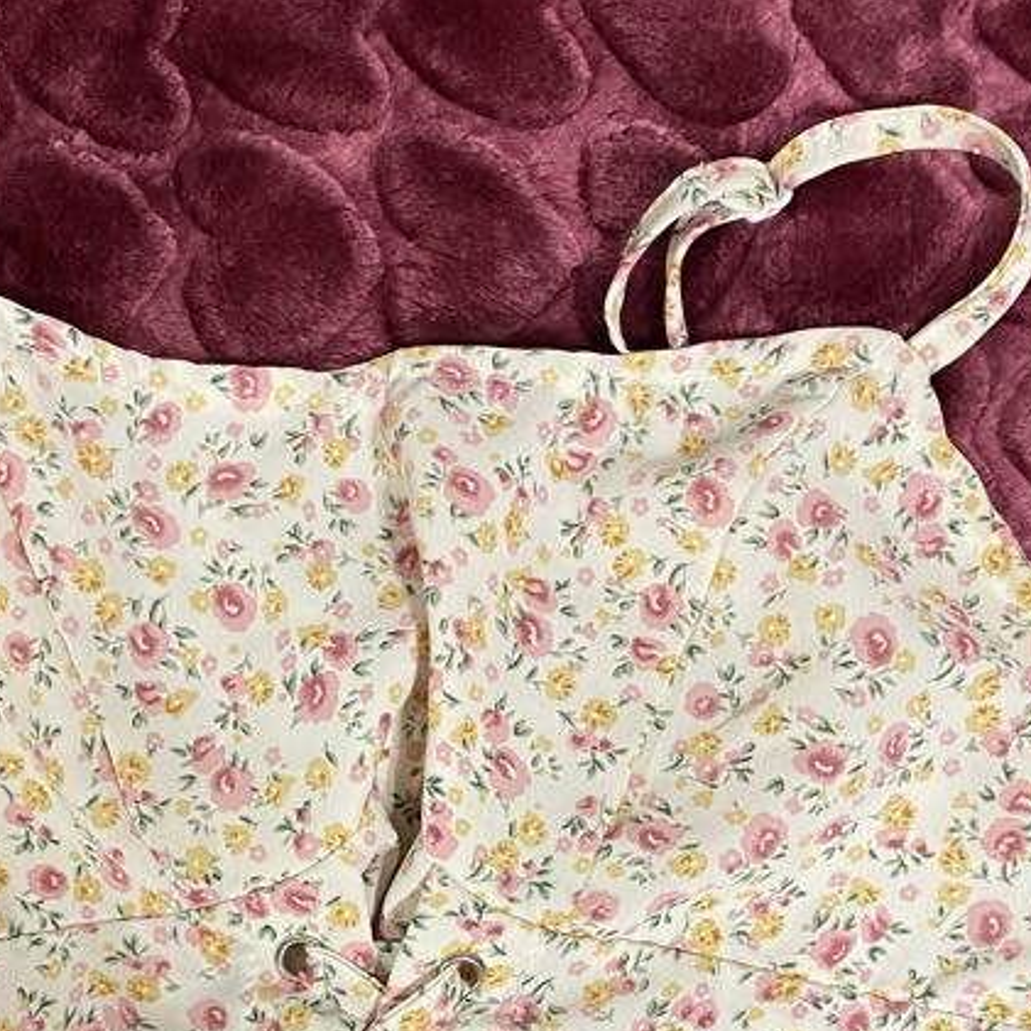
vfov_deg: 28.2
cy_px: 882
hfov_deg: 29.0
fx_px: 1988
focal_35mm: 59
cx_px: 411
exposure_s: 1/50
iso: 250
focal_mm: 4.25
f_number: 1.8
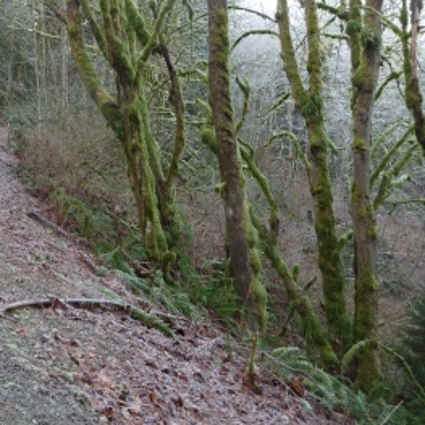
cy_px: 127
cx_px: 53
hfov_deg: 34.3
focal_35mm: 47
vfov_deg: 35.5
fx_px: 653
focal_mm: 4.7
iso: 100
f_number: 3.3
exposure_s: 1/40
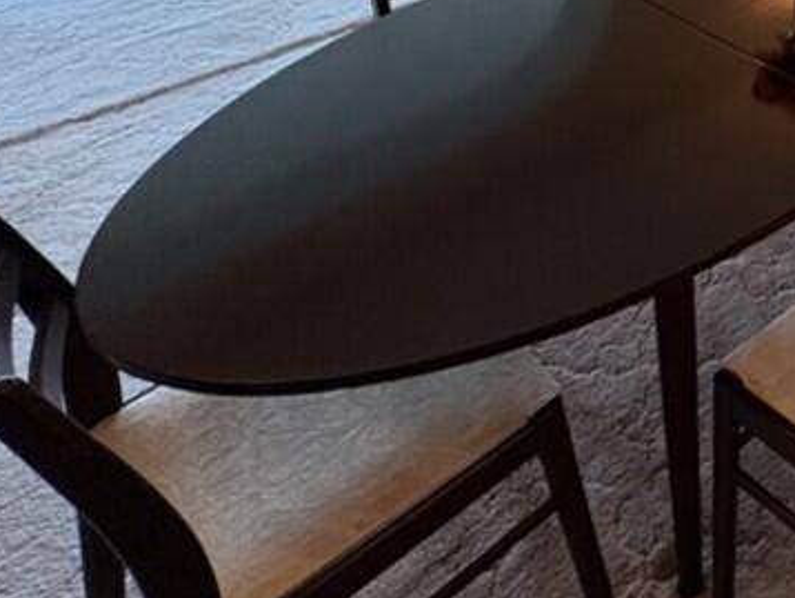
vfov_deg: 29.2
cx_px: 982
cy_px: -177
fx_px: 919
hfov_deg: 35.4
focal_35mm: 40
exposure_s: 1/50
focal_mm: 2.22
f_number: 2.2
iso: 500
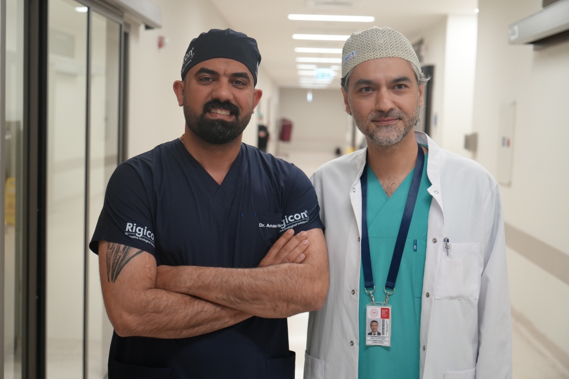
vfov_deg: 26.5
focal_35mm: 51
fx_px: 806
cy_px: 190
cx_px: 284
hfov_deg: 38.9
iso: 2000
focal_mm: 51
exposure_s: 1/160
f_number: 4
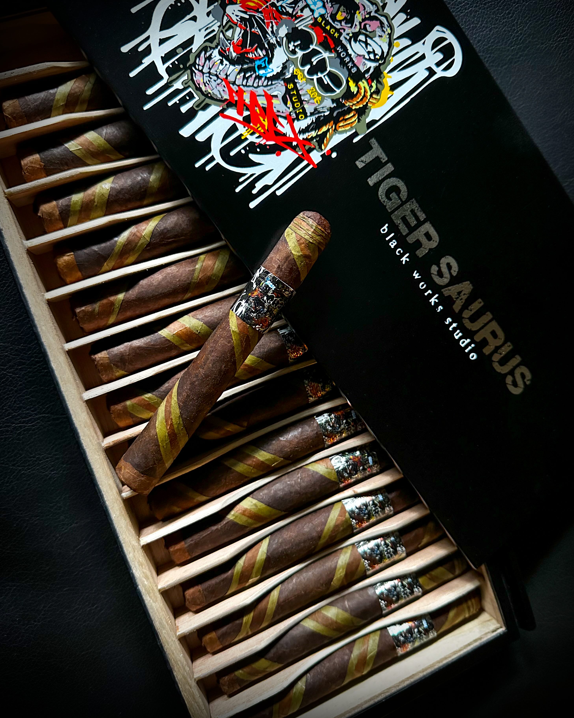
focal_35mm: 26
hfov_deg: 54.9
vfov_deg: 66.0
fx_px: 552
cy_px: 343
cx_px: 295
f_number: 1.78
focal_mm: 6.86
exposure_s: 1/40
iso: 1000
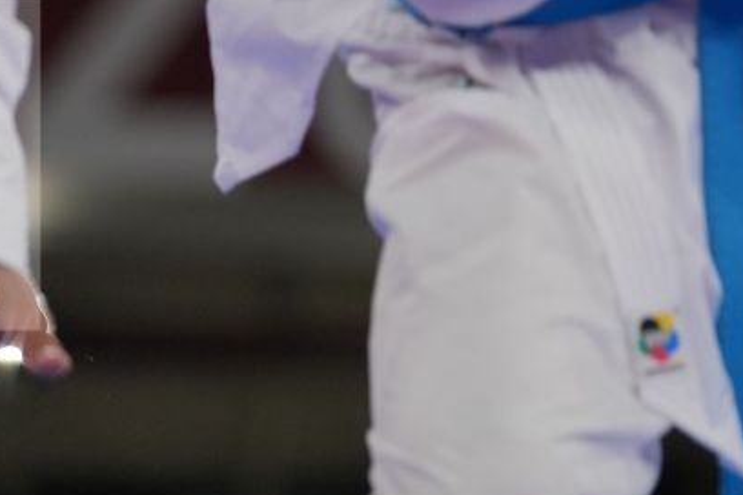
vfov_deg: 1.8
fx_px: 15829
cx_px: 1105
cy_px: -482
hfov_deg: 2.7
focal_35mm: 767
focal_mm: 174
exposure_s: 1/1000
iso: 500
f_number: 2.8
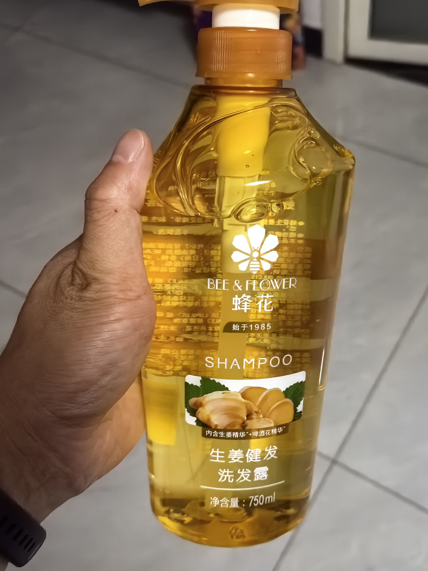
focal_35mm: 37
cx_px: 233
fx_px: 610
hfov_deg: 38.6
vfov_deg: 50.0
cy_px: 322
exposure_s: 1/496
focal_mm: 5.35
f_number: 1.8
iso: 6400
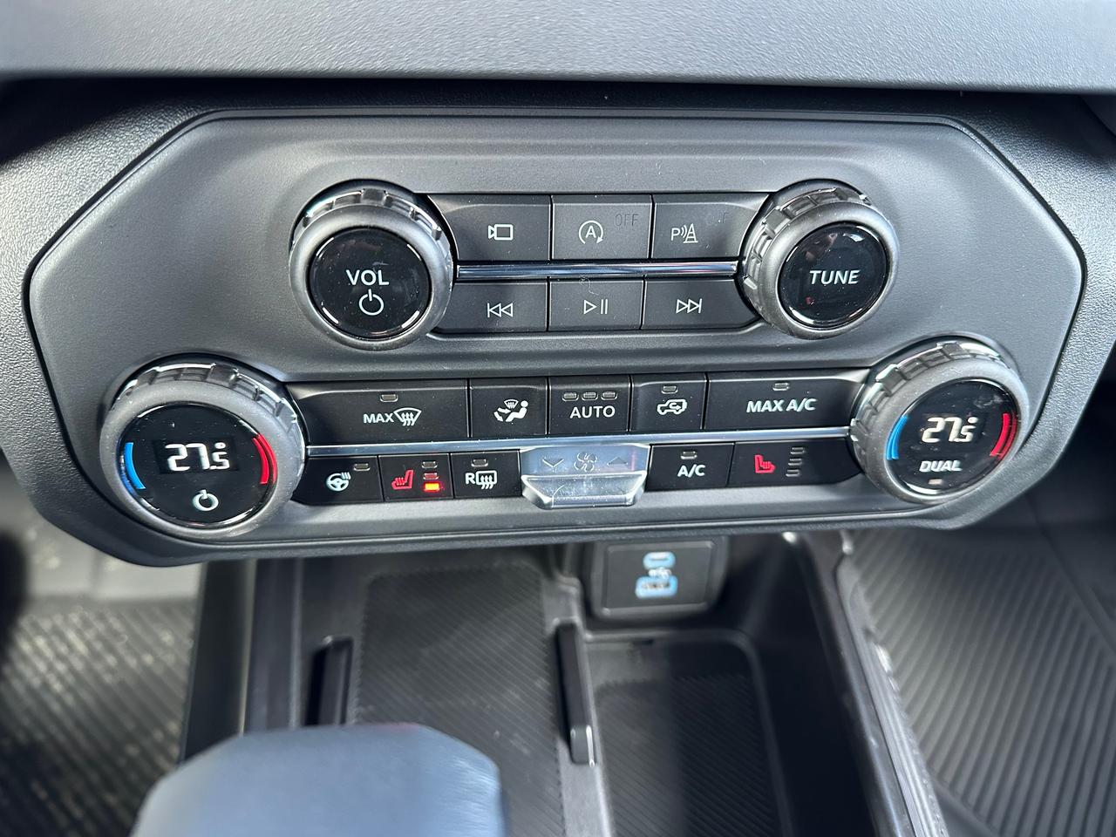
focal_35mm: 24
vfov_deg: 56.8
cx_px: 558
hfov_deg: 71.6
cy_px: 418
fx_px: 774
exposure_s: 1/60
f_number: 1.78
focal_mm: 6.86
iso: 500
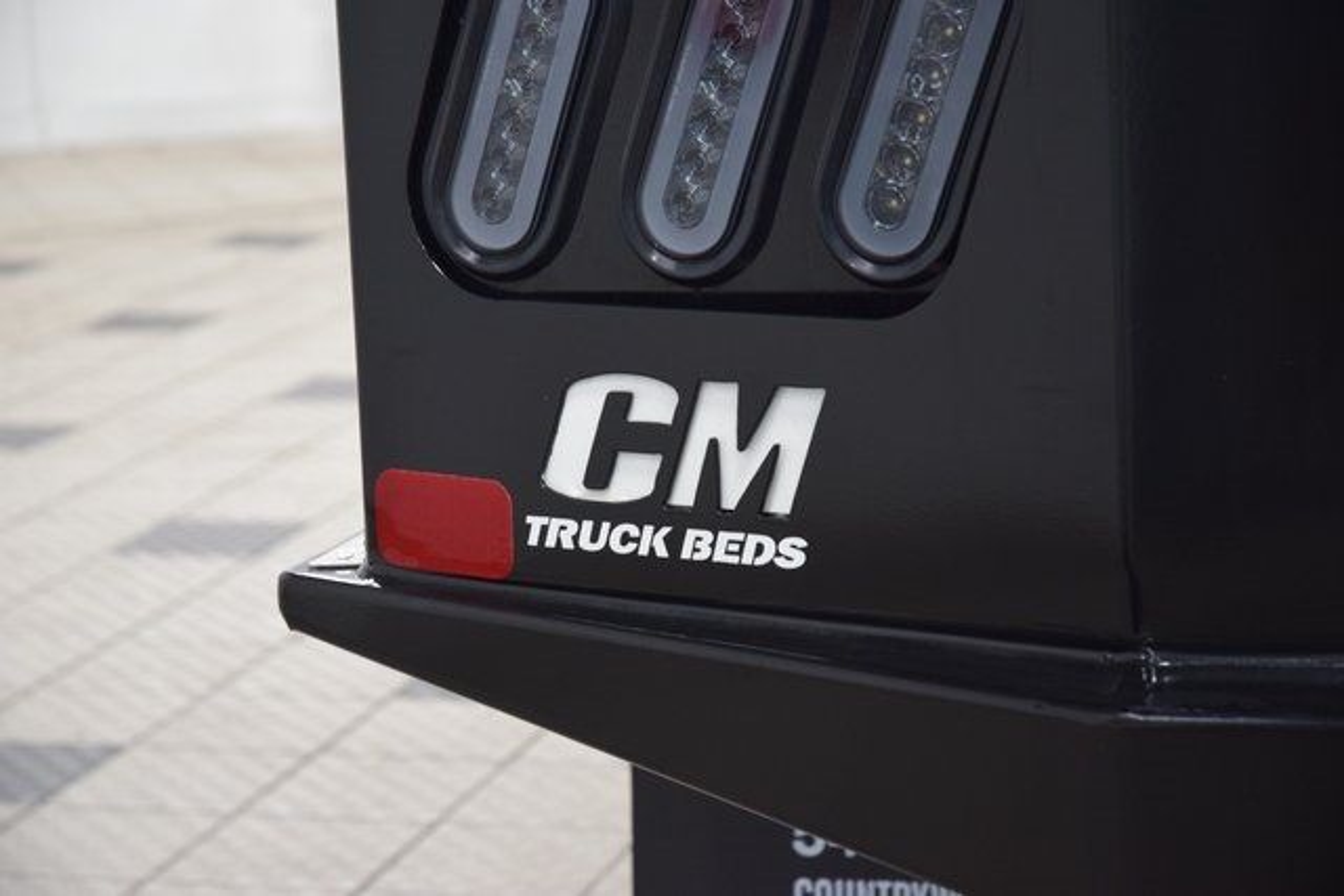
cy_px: 448
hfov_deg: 19.5
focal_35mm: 105
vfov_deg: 13.0
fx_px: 3921
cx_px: 672
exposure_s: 1/40
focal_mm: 70
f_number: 4.5
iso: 1600
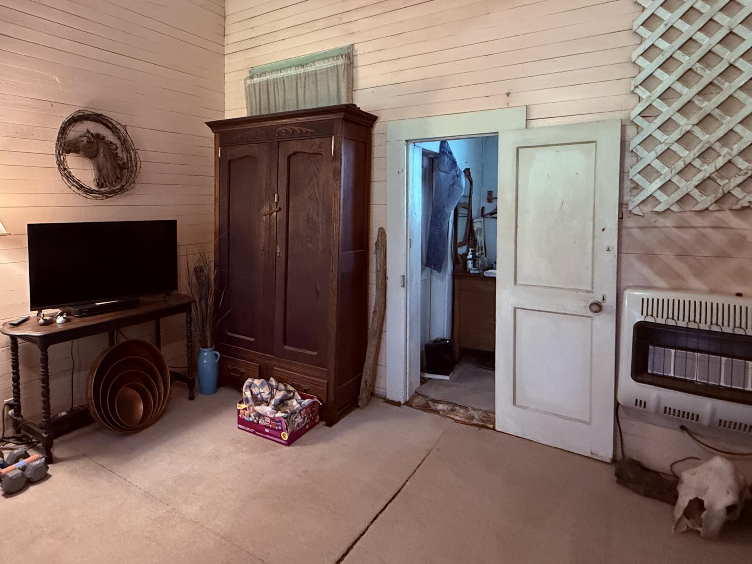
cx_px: 315
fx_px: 456
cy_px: 228
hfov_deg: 78.4
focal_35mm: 21
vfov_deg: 62.9
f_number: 2.2
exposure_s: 1/60
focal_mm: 2.22
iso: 1000
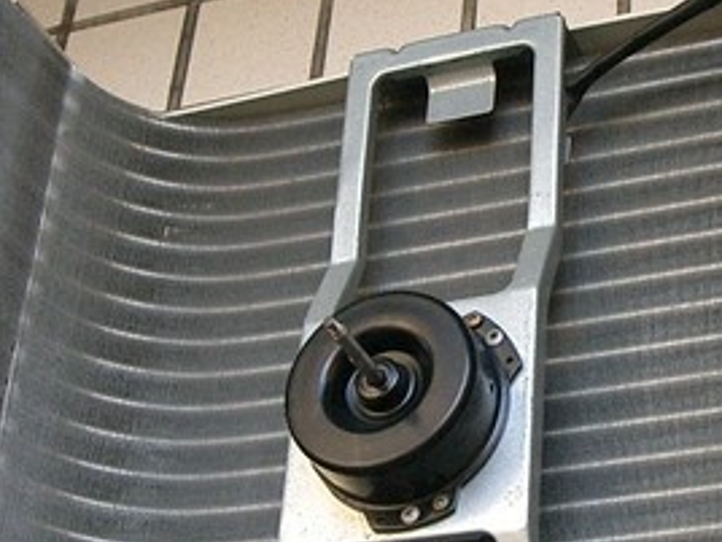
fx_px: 2044
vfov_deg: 15.1
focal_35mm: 98
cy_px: 272
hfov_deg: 20.0
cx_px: 474
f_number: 2.8
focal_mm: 6.8
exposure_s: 1/40
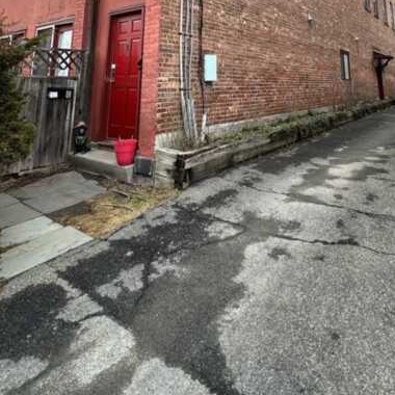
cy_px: 12
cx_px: 225
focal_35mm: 25
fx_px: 323
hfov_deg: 62.7
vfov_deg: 52.1
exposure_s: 1/99
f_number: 2.2
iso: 50
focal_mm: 2.22
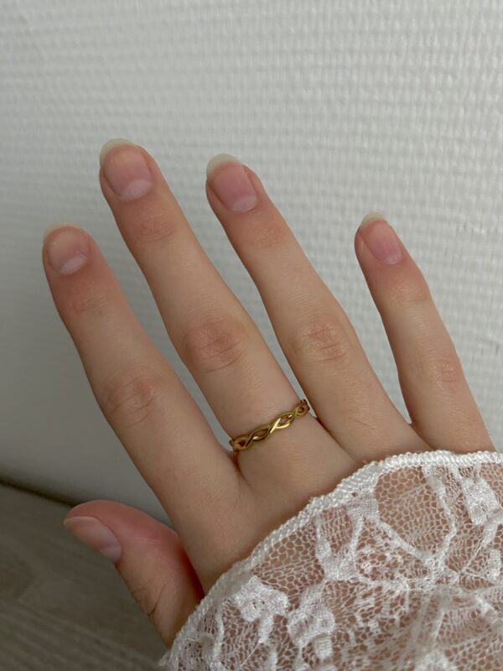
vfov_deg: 69.4
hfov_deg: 54.9
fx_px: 484
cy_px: 336
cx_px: 252
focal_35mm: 25
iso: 160
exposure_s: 1/60
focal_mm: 4.25
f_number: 1.8
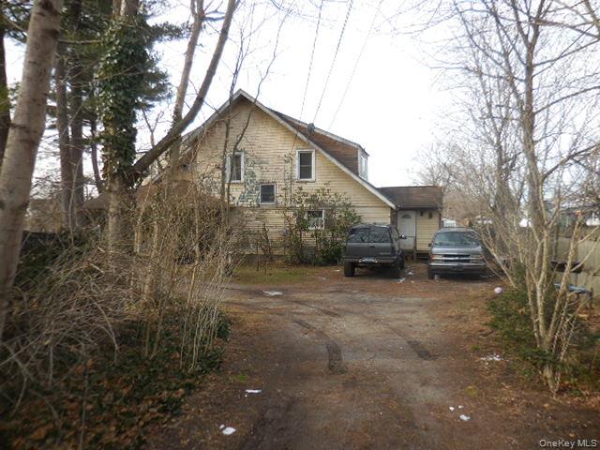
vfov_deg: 54.9
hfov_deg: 69.4
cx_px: 300
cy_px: 225
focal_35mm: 25
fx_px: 433
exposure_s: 1/400
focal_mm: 4.5
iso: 125
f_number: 3.3
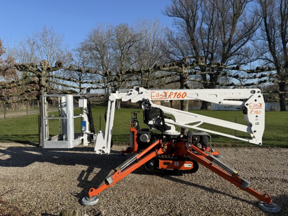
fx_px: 200
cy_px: 108
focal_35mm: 24
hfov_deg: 71.6
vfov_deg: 56.8
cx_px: 144
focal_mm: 6.76
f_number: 1.78
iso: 80
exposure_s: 1/4975
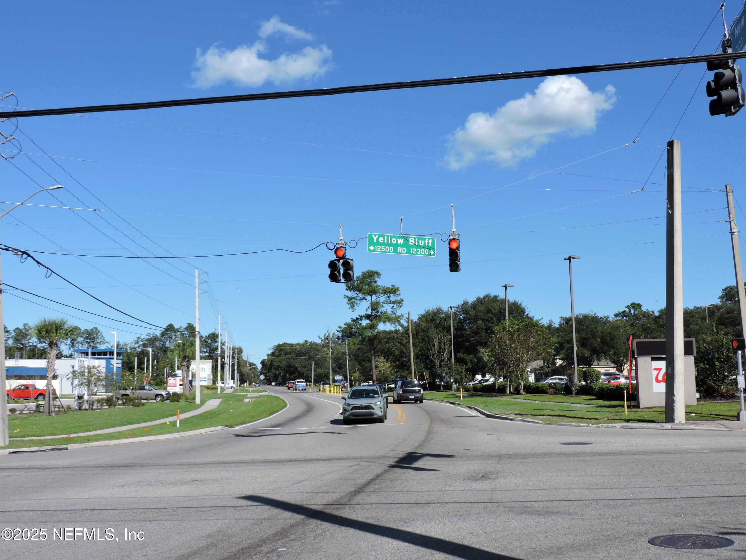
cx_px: 373
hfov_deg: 46.8
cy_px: 280
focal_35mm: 40
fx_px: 862
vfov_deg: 36.0
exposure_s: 1/1250
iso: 100
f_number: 3.3
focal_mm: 7.1
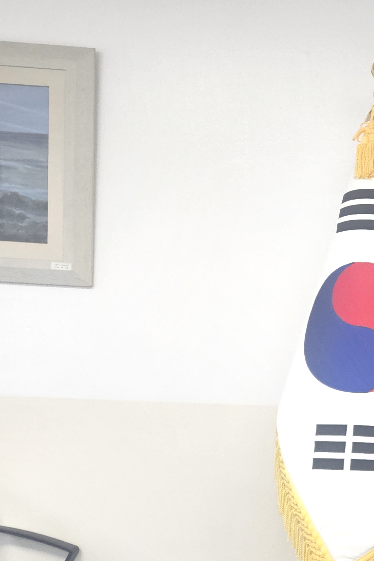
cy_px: 341
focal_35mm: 62
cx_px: 666
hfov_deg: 17.8
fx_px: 966
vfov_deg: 32.3
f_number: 1.8
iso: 160
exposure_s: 1/120
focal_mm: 5.4
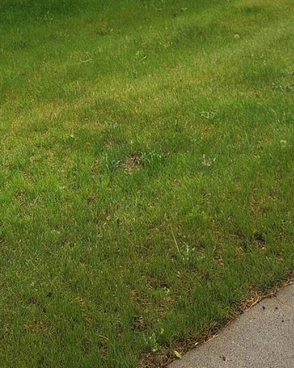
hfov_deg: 19.0
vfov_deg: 22.6
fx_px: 870
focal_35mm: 80
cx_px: 48
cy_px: -27
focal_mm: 5.4
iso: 20
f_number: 1.8
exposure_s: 1/295
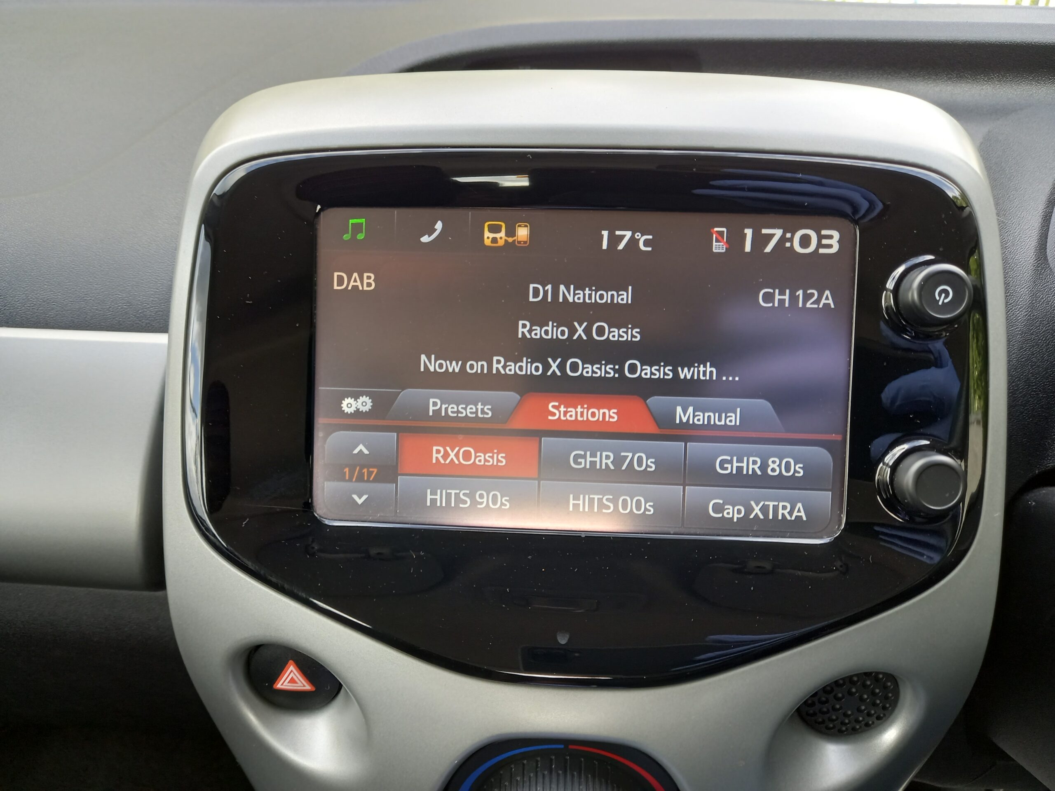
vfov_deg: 54.9
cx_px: 528
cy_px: 396
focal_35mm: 25
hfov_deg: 69.4
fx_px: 762
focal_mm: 4.6
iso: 80
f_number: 2
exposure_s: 1/50
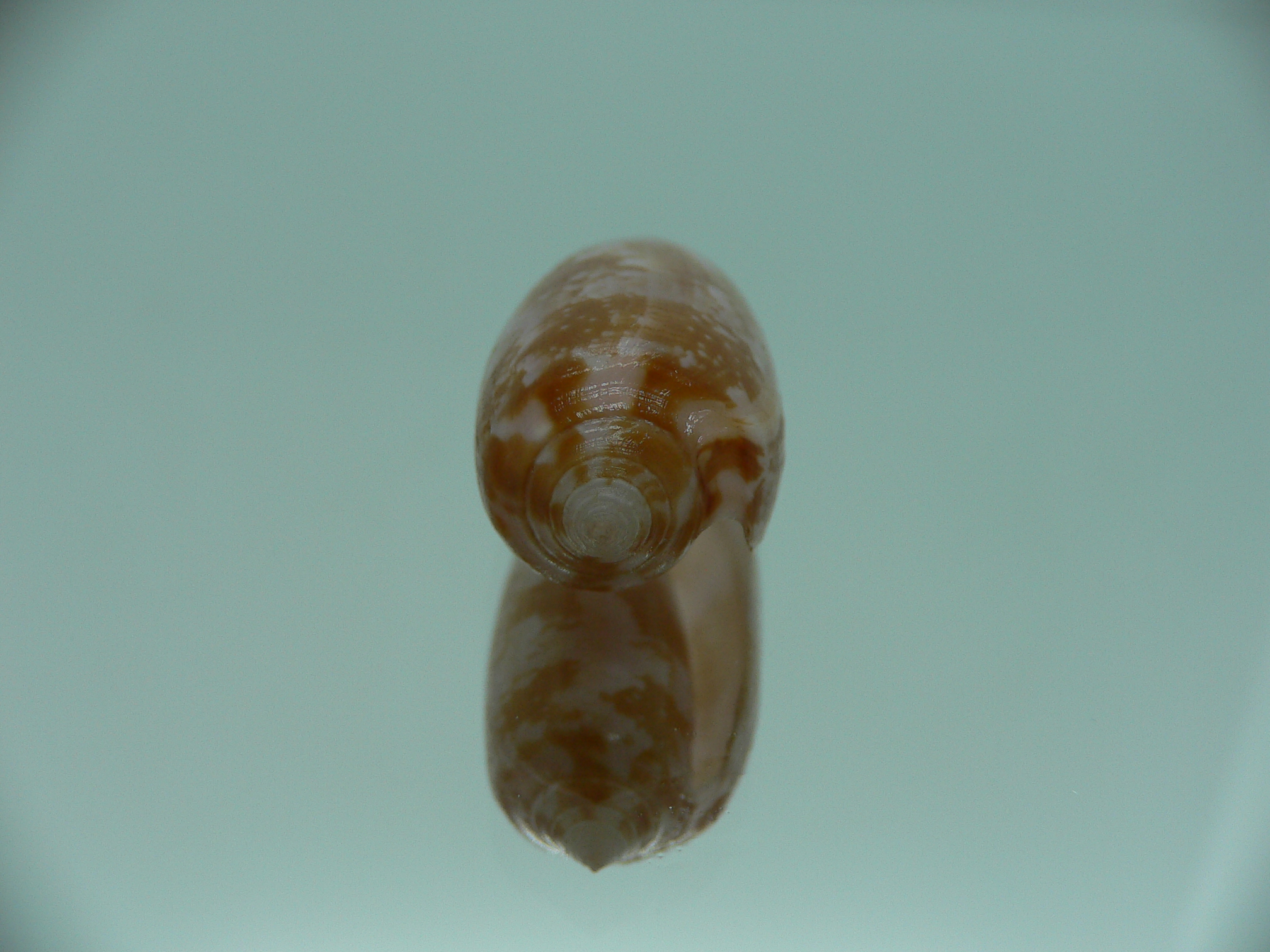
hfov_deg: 52.6
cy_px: 476
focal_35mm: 35
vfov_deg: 40.7
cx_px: 635
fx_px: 1284
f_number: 2.8
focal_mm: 4.6
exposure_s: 1/80
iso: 80
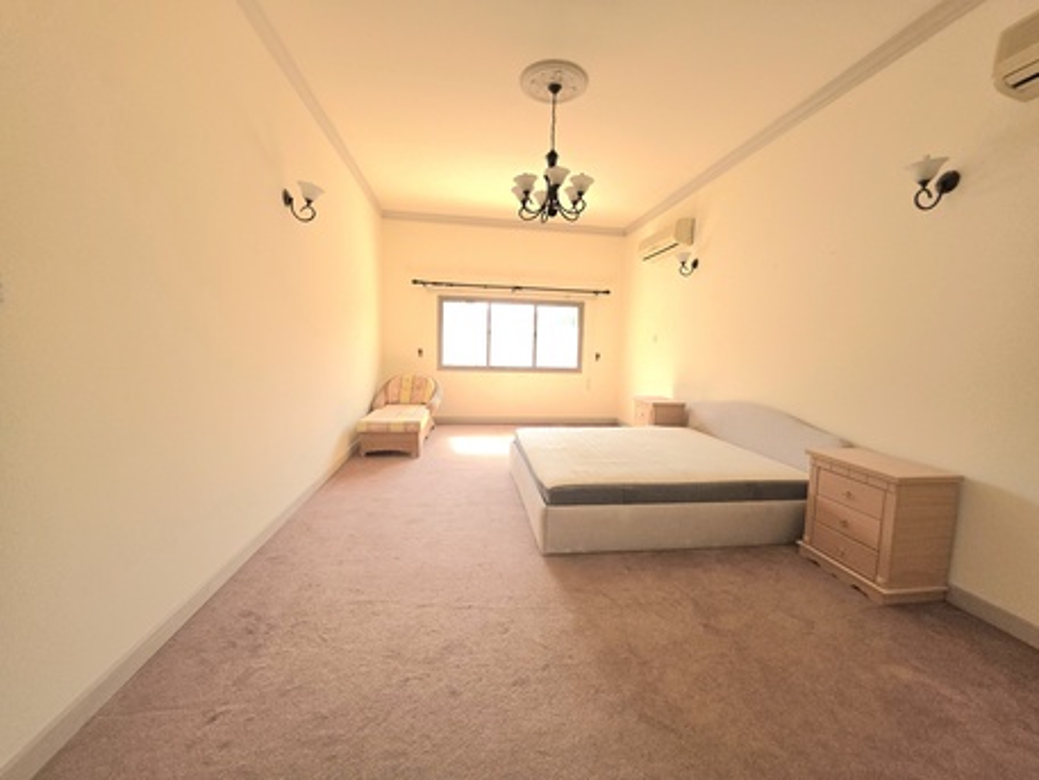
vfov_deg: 89.9
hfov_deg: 106.2
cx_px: 520
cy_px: 390
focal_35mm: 13
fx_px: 390
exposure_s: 1/50.3
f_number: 1.9
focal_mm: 2.2
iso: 64
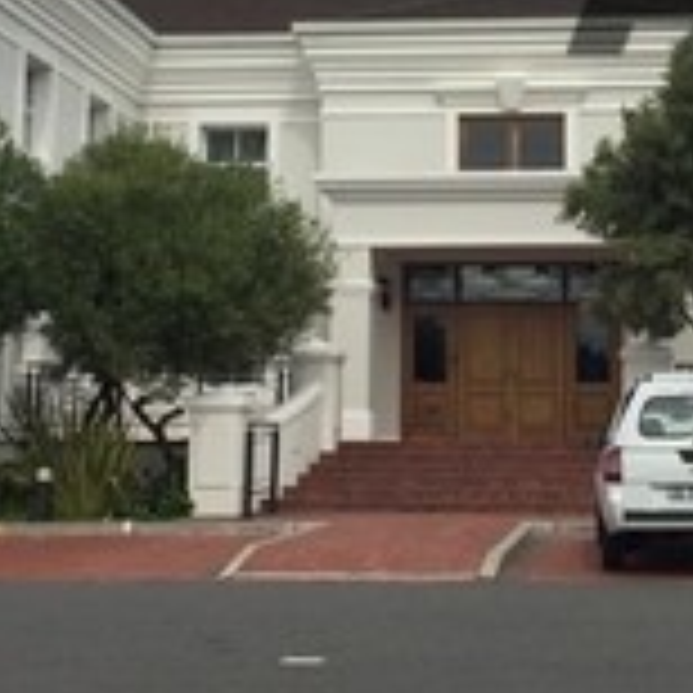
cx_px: 468
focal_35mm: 83
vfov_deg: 20.8
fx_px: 1880
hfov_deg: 20.8
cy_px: 209
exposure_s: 1/3049
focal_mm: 4.15
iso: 32
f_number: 2.2
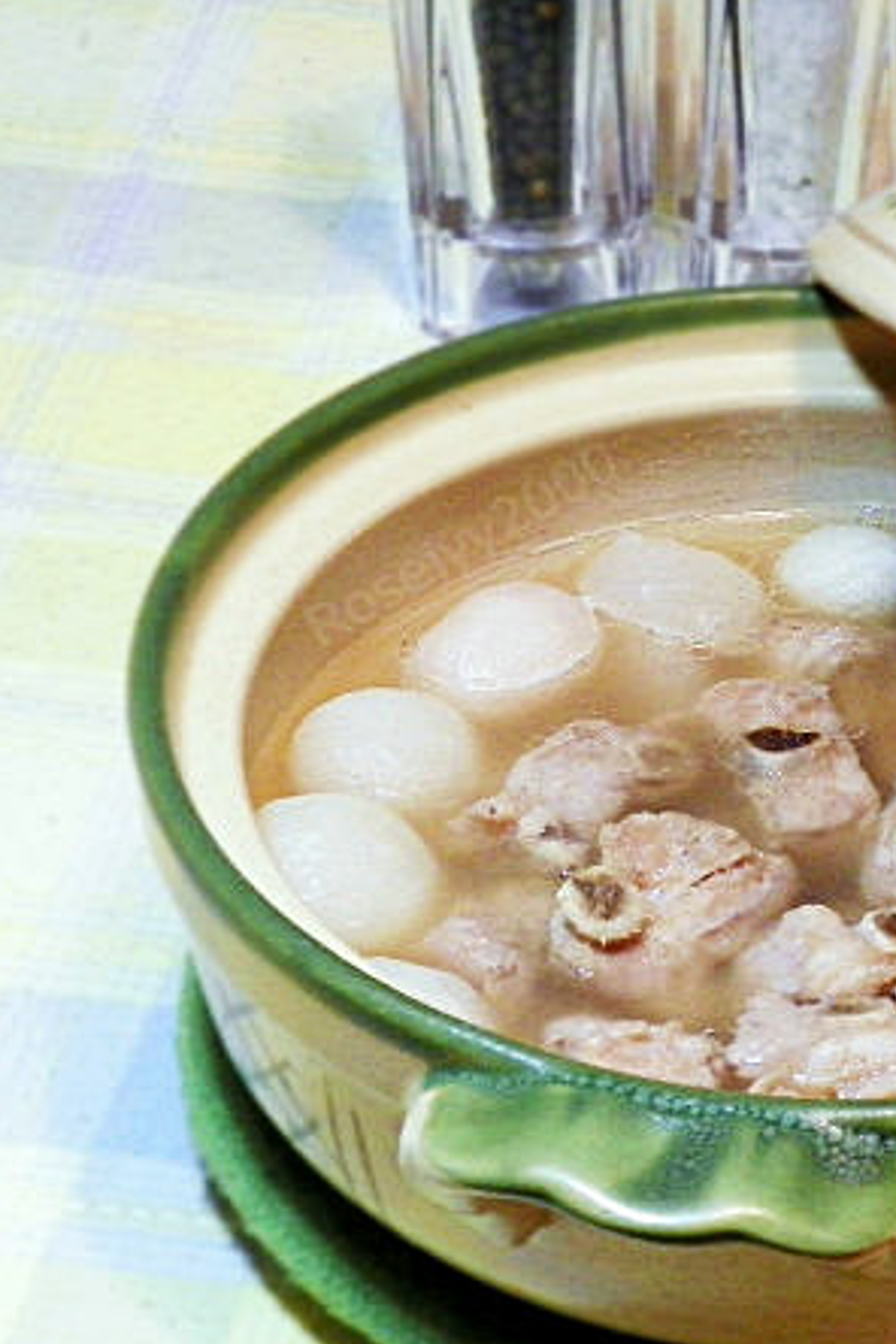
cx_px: 957
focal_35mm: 120
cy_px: 699
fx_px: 4480
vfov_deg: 17.1
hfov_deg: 11.3
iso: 200
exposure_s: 1/20
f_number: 4
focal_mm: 14.2
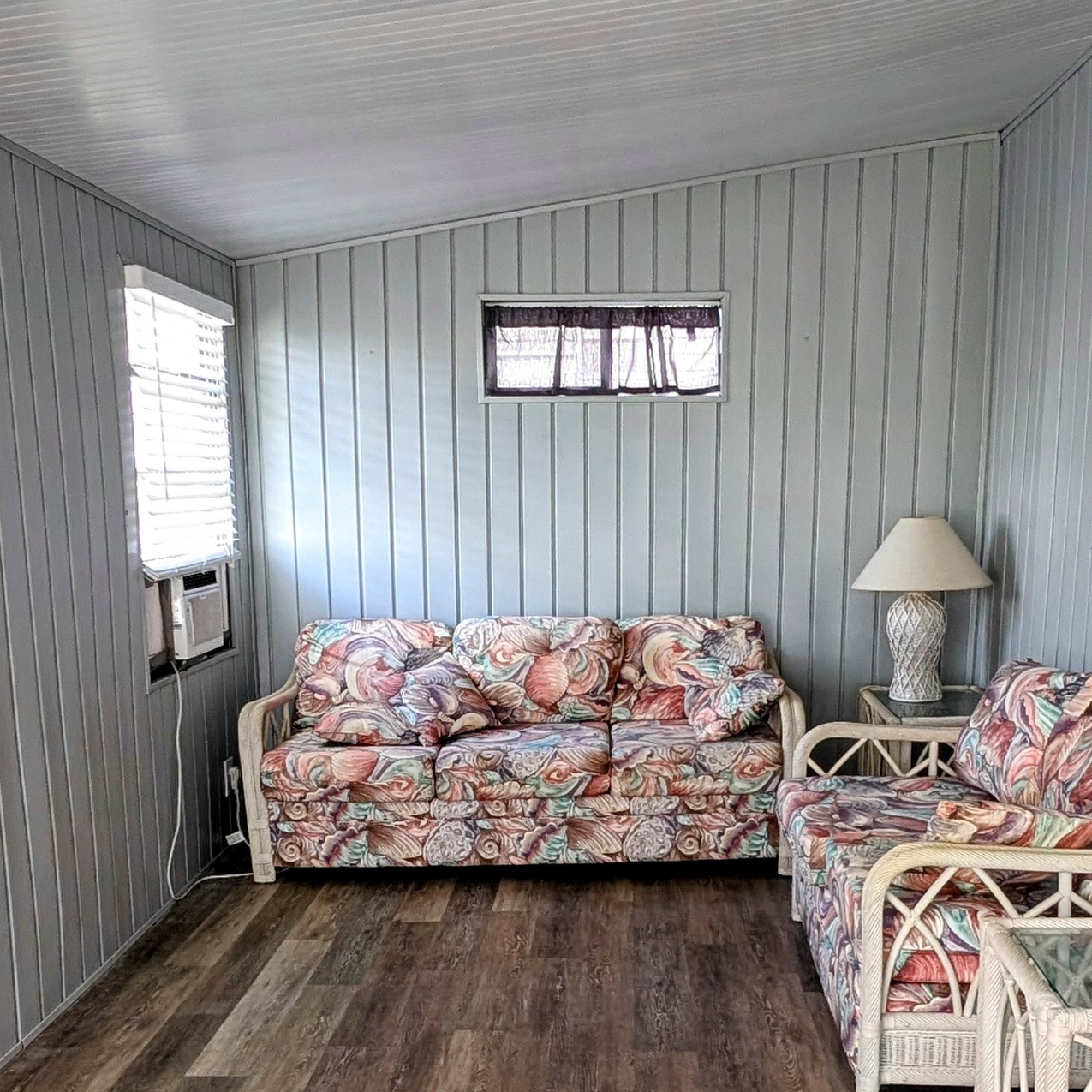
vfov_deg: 47.7
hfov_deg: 48.4
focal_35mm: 34
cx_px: 595
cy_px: 723
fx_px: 1213
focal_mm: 2.23
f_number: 1.95
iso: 90
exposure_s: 1/55.9
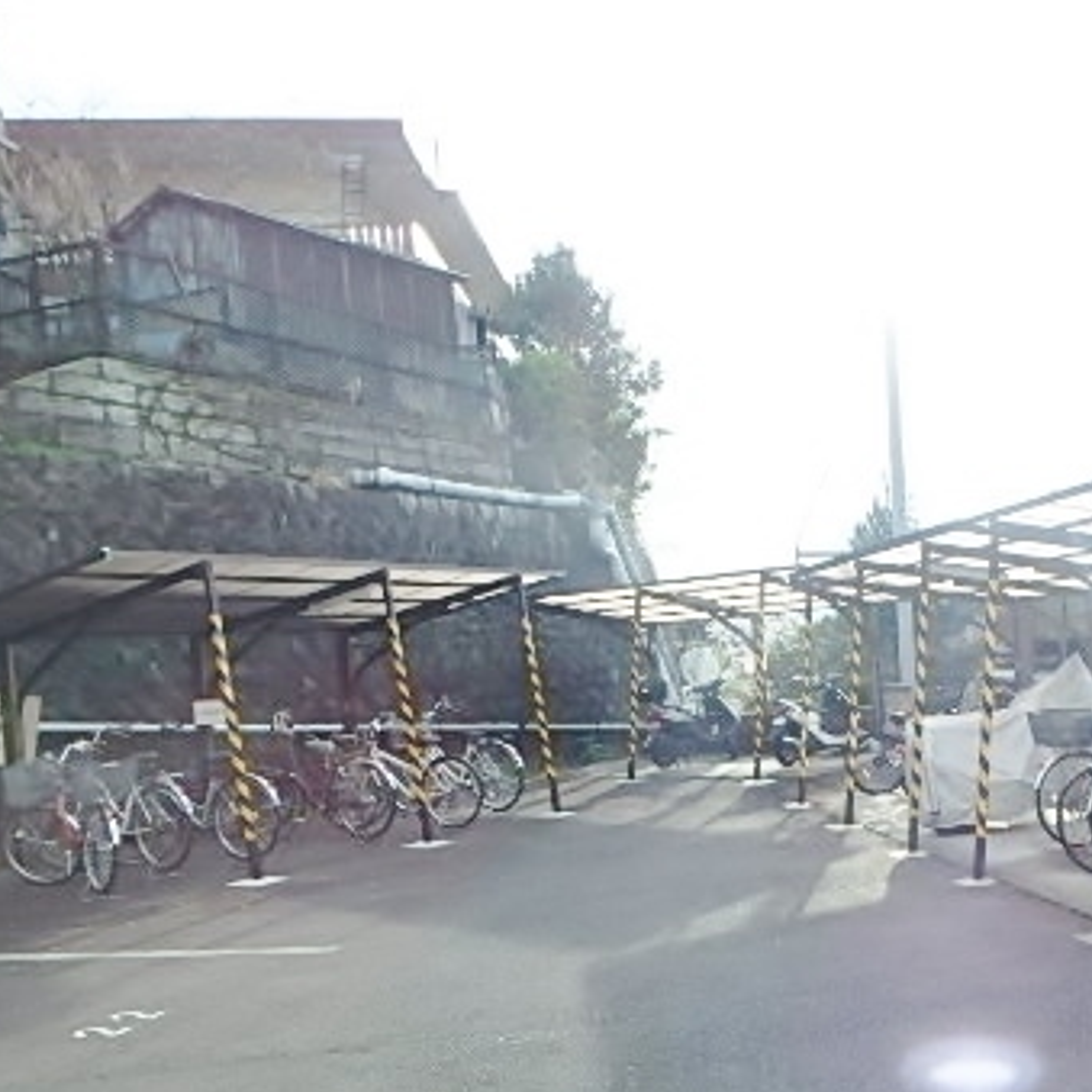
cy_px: 670
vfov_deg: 46.9
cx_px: 963
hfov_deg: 43.5
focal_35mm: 35
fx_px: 1249
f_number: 3.5
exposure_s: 1/400
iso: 125
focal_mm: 3.7
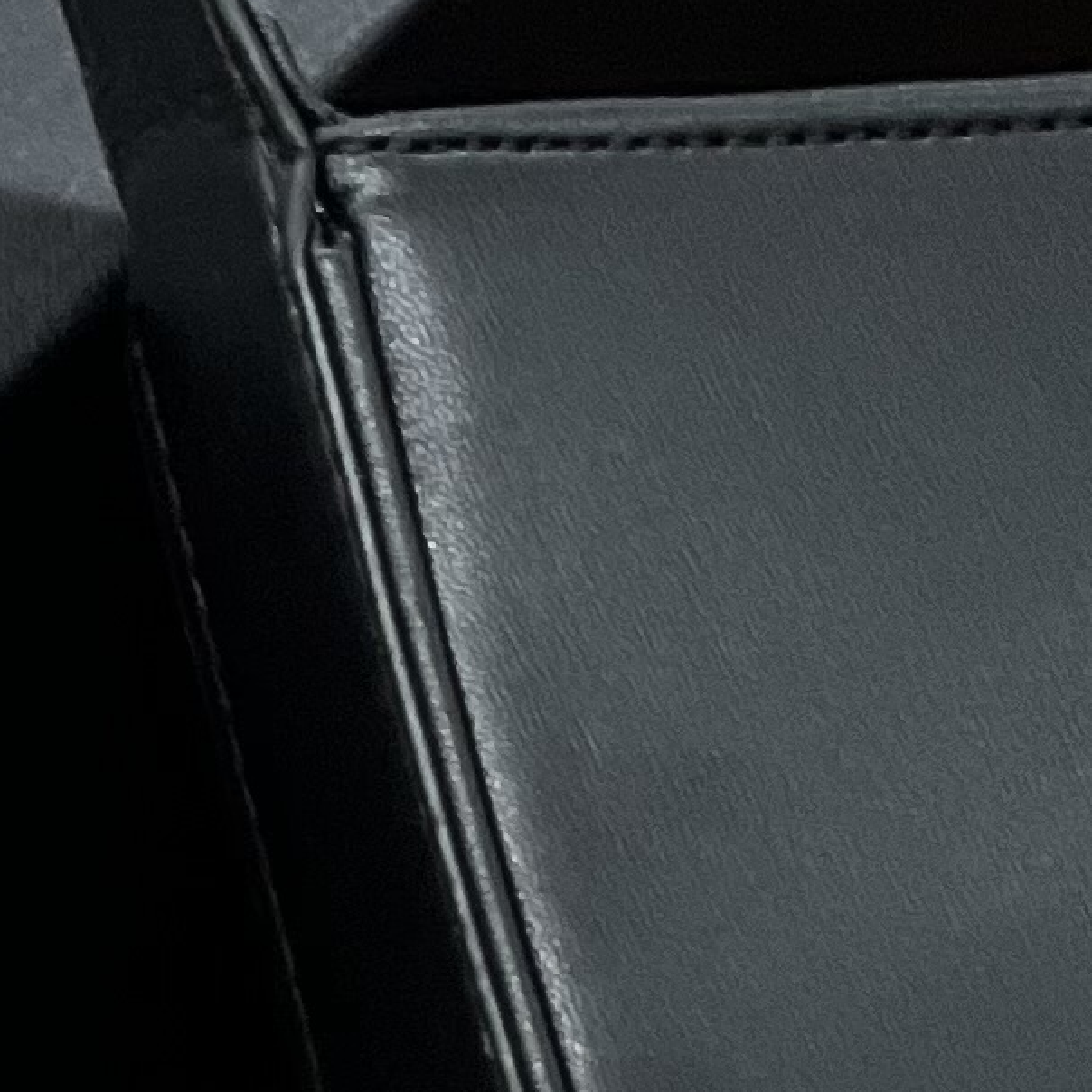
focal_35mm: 454
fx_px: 16203
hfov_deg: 3.8
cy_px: 425
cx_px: 1676
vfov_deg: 3.9
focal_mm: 9
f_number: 2.8
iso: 125
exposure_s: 1/33
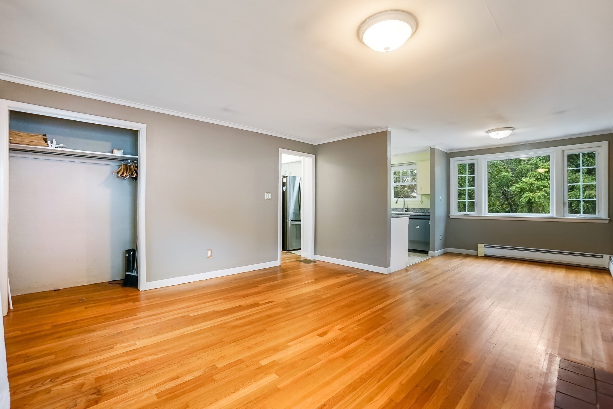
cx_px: 306
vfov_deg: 77.3
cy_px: 204
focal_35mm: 15
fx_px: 255
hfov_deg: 100.4
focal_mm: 10
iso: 500
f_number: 4
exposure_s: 1/13
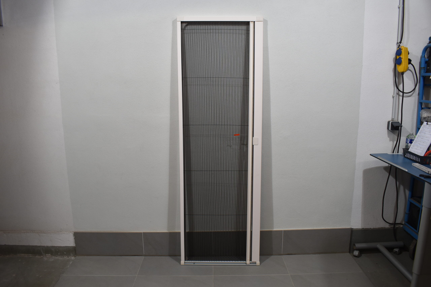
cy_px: 144
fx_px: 323
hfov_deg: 67.4
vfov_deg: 47.9
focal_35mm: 27
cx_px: 216
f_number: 5.6
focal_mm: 18
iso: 400
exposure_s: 1/125
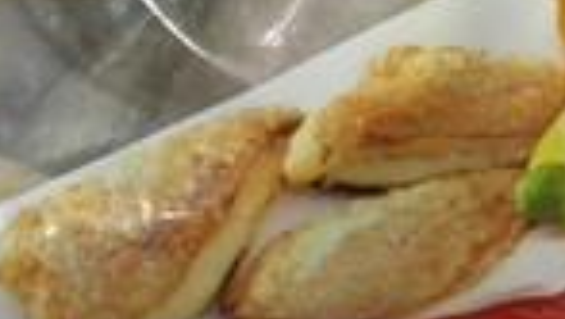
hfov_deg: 21.8
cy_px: -115
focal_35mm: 92
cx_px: -73
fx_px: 1380
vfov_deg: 12.7
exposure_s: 1/33
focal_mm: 3.3
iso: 100
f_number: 2.4
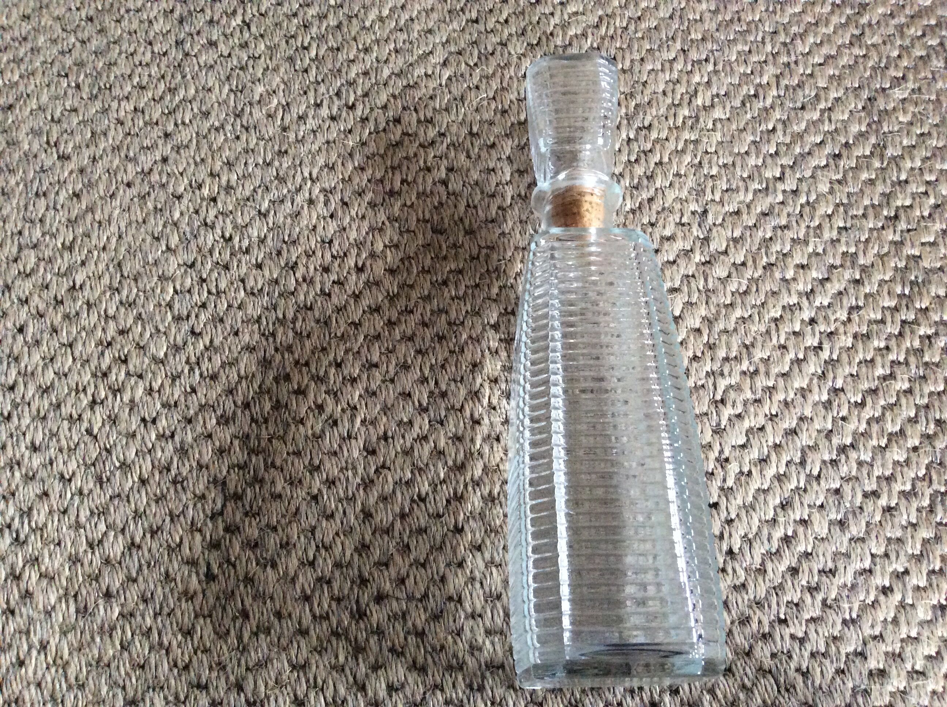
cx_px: 474
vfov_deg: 44.1
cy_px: 354
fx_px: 874
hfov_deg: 56.9
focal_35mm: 32
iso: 320
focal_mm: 3.3
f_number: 2.4
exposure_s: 1/25
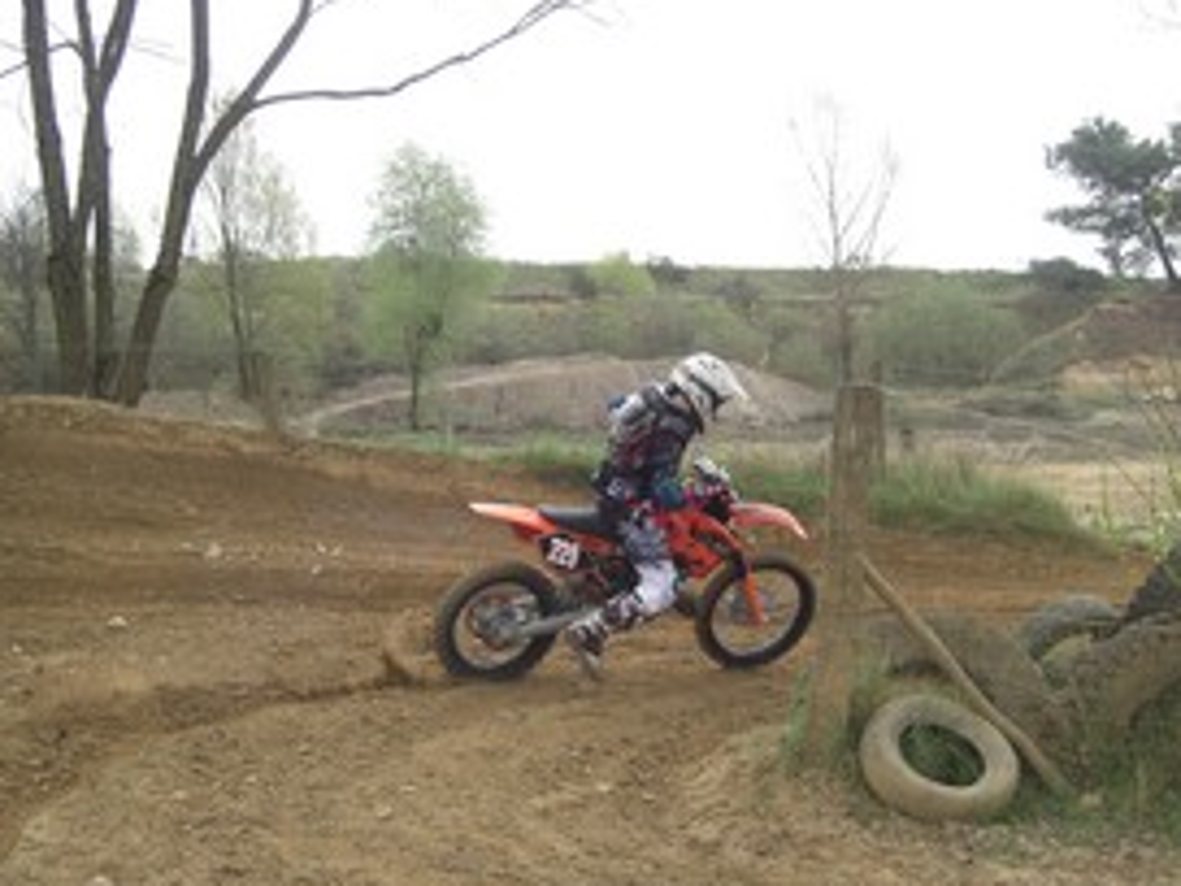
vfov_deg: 29.6
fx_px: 1672
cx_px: 551
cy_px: 549
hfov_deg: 38.9
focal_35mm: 49
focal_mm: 7.9
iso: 80
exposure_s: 1/400
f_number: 2.8
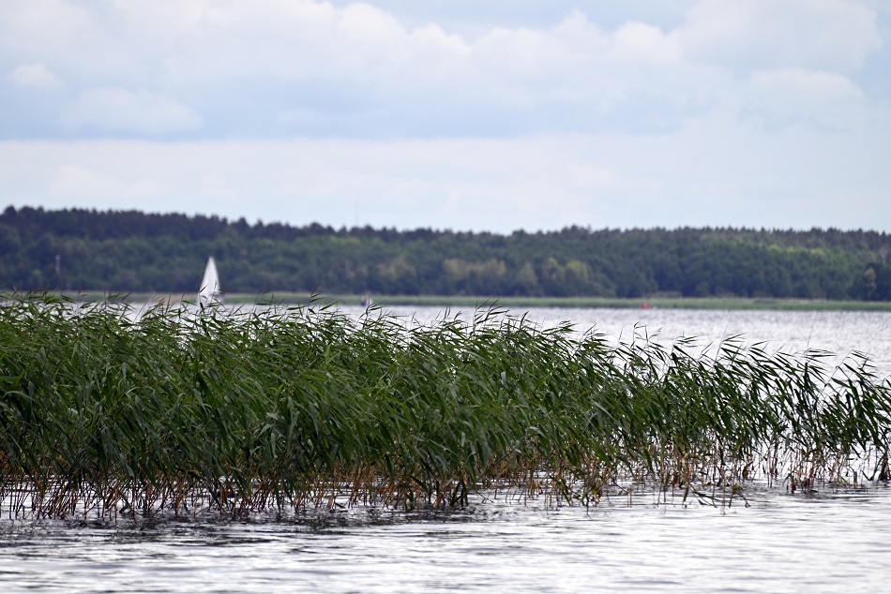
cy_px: 297
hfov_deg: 6.9
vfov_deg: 4.6
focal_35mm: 300
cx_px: 446
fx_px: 7427
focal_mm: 300
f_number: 5.6
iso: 250
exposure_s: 1/1000
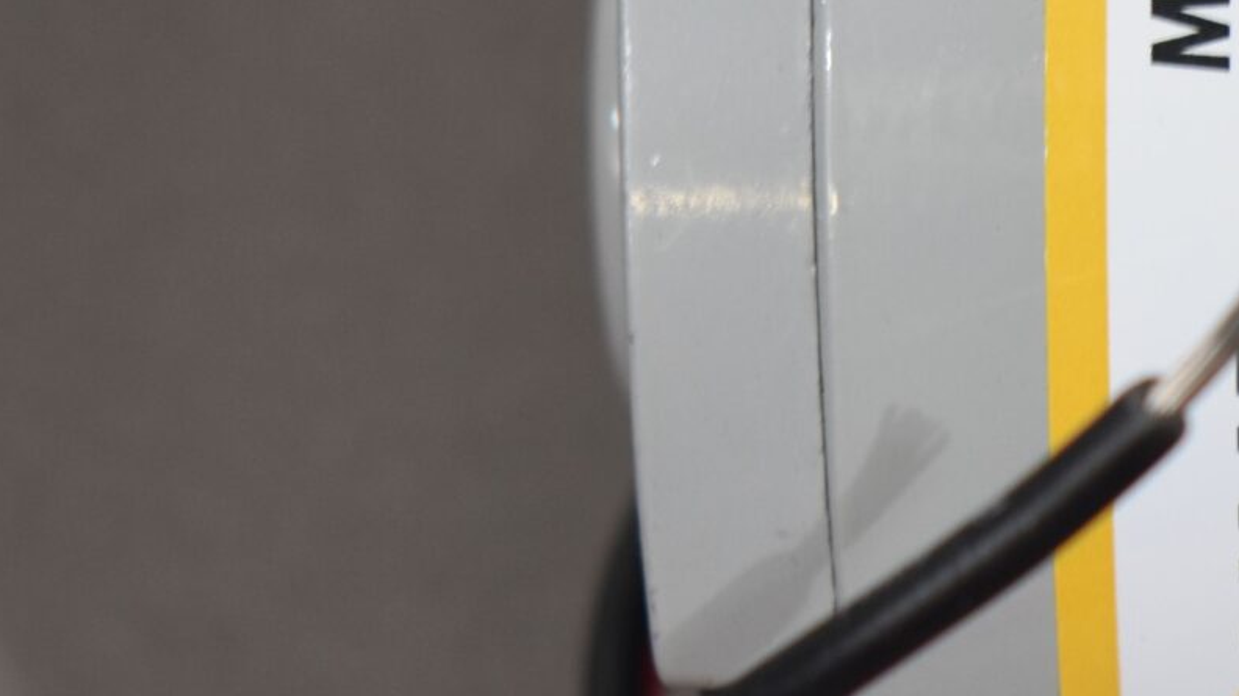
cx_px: 1492
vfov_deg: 5.3
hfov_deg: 9.3
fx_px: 7511
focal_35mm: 229
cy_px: 605
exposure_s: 1/60
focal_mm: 45
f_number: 5.6
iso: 400
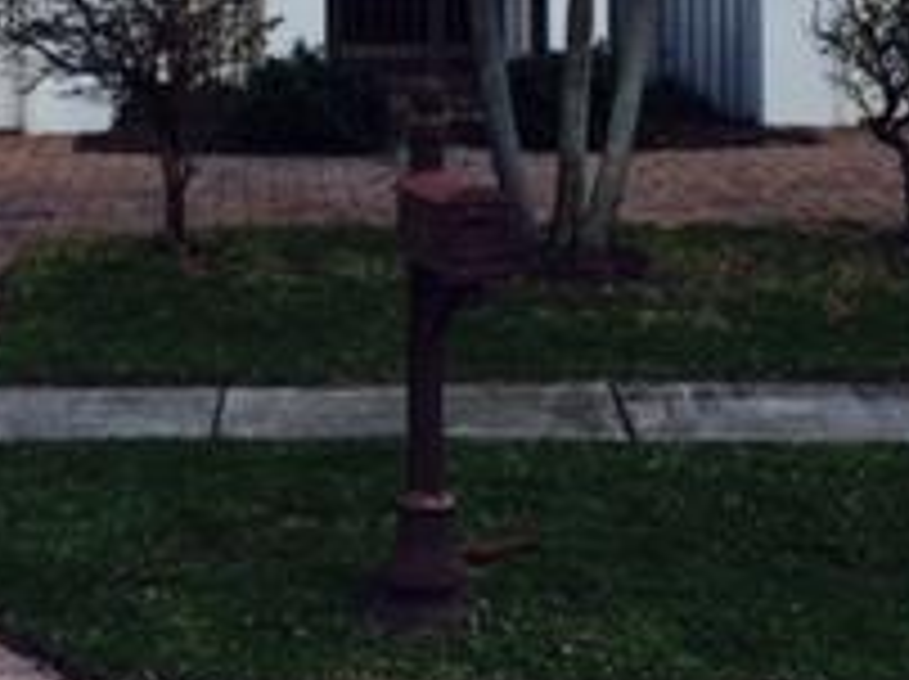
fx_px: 2413
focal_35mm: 92
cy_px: -158
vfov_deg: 15.4
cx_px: 396
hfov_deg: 21.3
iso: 32
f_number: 2.2
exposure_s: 1/1276
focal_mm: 4.15
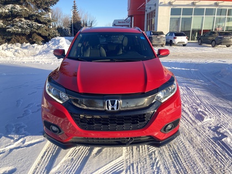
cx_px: 116
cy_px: 87
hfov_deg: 63.4
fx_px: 188
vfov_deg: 49.7
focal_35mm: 28
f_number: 1.8
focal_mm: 3.99
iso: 20
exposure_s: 1/232
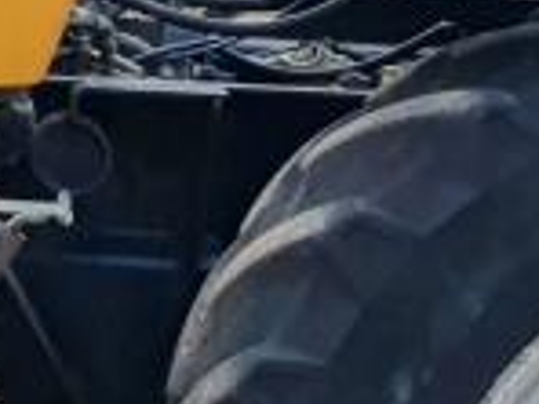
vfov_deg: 8.2
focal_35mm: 180
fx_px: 2803
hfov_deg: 10.4
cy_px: -51
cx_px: -375
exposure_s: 1/453
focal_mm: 4.32
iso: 50
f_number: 2.4
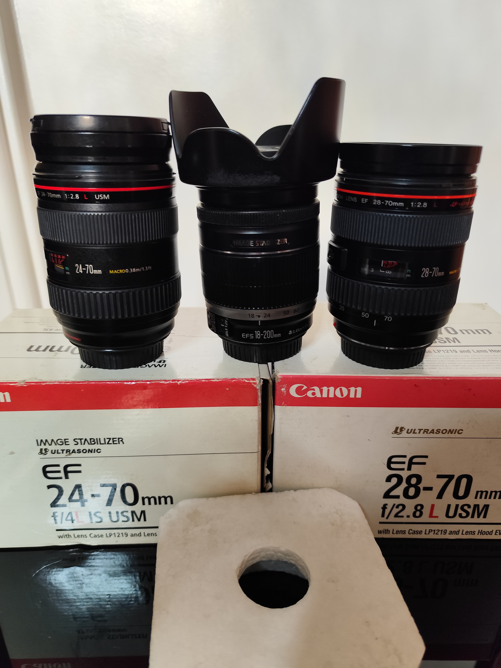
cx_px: 250
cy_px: 334
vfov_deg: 73.9
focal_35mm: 23
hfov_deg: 58.9
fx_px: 444
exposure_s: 1/25
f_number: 1.65
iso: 400
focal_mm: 6.19
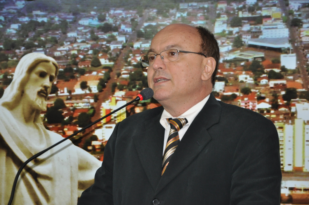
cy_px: 102
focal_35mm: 138
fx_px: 1183
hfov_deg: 14.9
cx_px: 154
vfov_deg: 9.9
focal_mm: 92
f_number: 5.6
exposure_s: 1/60
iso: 800
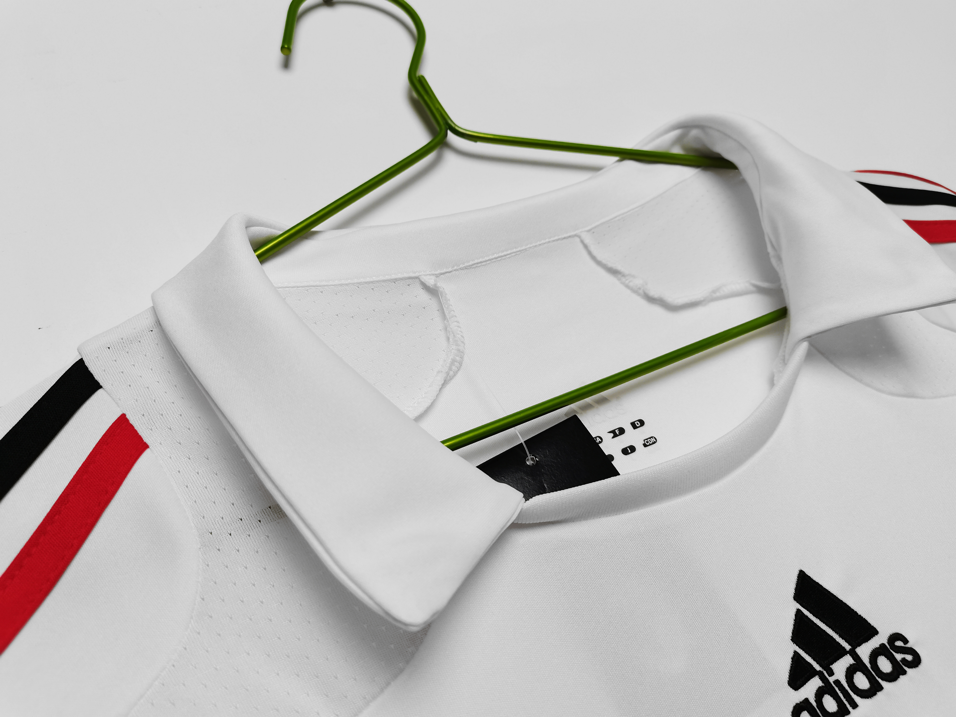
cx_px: 478
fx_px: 718
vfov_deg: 53.1
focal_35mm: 26
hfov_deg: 67.3
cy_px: 358
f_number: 1.8
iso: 160
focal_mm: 5.58
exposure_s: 1/348
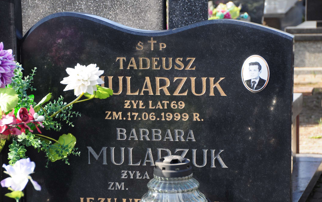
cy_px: 106
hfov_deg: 16.6
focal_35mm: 126
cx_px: 161
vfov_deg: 10.4
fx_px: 1106
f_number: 7.1
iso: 200
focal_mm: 82
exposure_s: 1/125
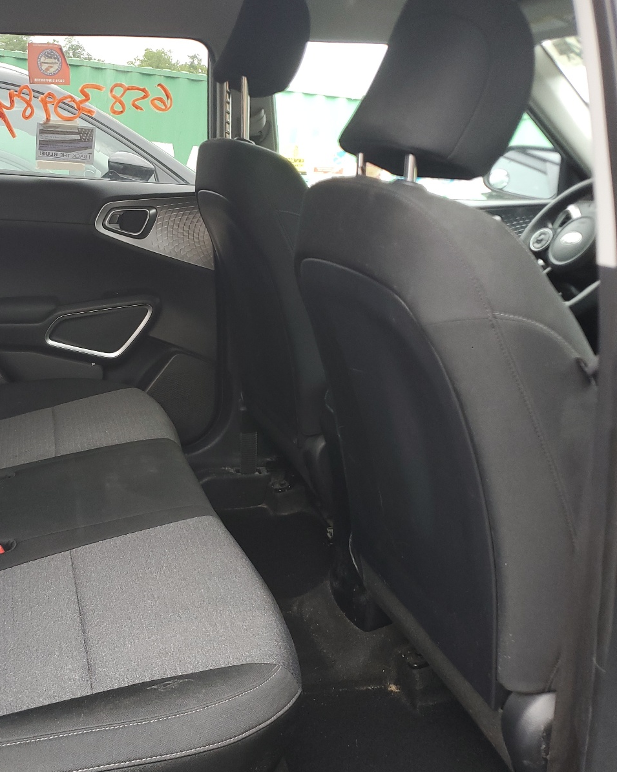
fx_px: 776
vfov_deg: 52.8
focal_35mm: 34
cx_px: 139
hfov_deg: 41.8
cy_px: 385
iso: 73
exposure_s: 1/120
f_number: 1.5
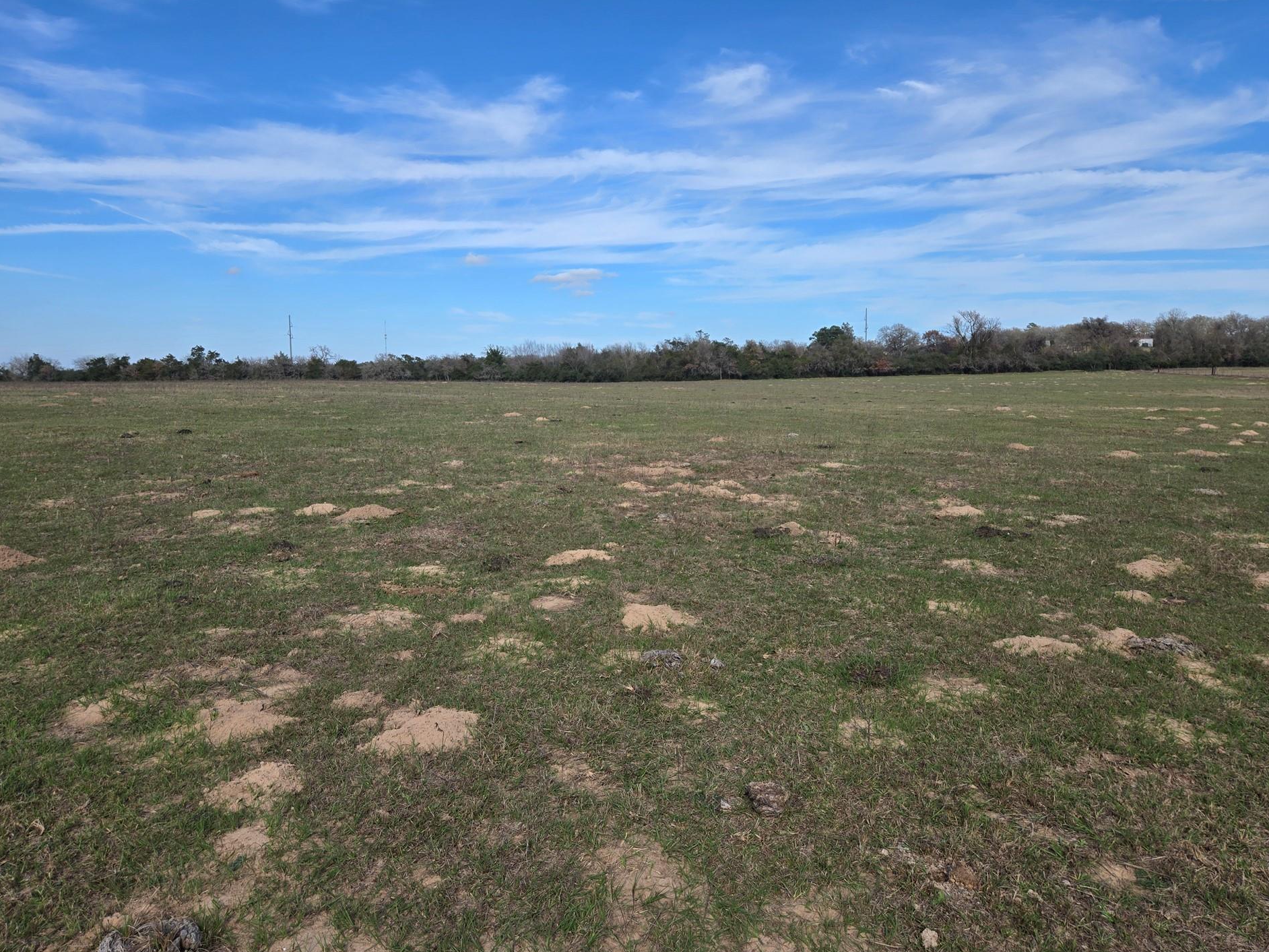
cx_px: 624
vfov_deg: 54.9
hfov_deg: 69.4
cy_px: 484
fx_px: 916
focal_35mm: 25
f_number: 1.8
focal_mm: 5.4
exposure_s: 1/2066
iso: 25
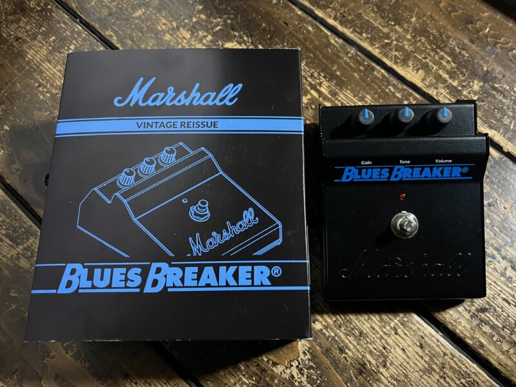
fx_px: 388
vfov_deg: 53.1
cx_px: 258
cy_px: 194
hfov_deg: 67.3
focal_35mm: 26
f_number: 1.5
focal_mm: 5.7
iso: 800
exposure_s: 1/30
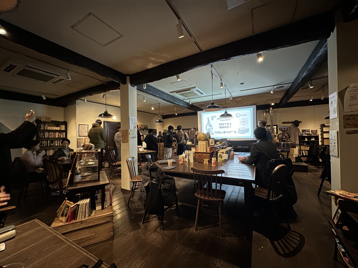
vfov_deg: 85.7
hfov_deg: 102.1
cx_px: 179
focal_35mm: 14
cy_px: 134
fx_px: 145
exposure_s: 1/25
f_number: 2.2
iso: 320
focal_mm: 2.22
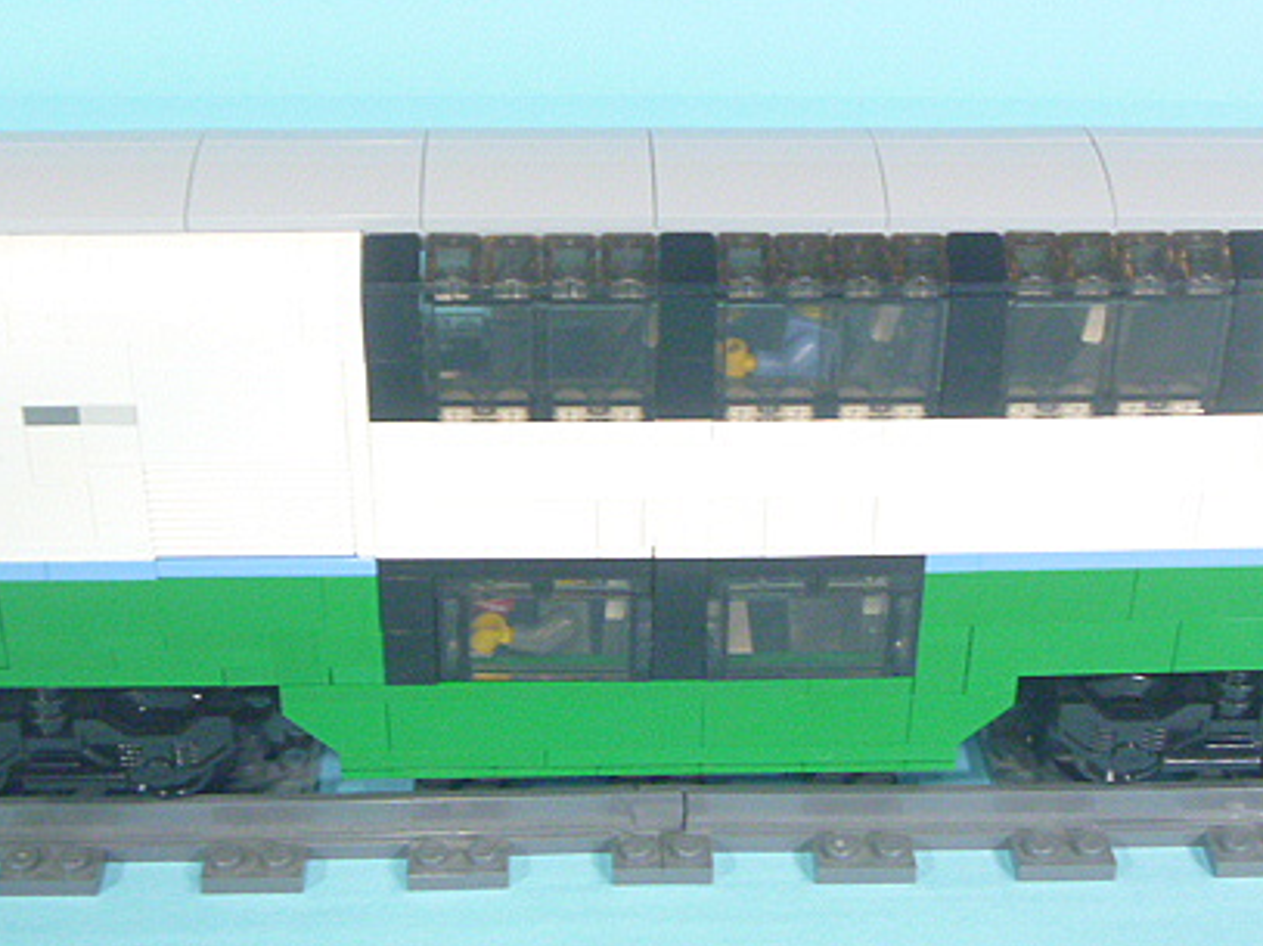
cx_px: 633
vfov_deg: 26.5
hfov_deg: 34.9
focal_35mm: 55
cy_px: 447
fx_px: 2006
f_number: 3.5
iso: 400
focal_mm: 6.3
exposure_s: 1/15
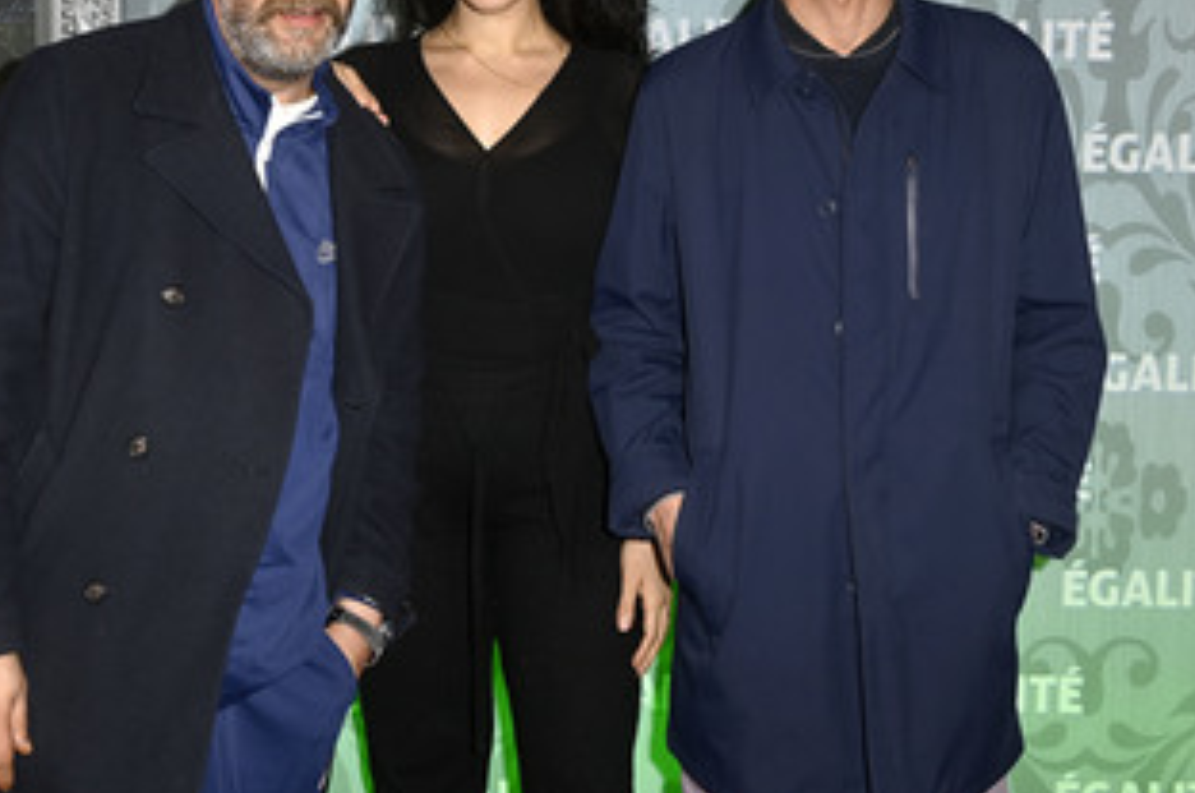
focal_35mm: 55
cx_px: 442
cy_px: 261
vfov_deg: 24.4
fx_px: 1823
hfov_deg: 36.1
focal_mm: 38
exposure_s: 1/200
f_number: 5.6
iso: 640
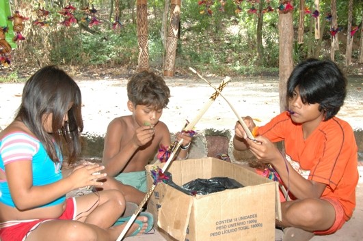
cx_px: 182
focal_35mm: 42
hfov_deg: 46.4
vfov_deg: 31.8
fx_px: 423
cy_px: 120
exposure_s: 1/200
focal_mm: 28
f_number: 5.6
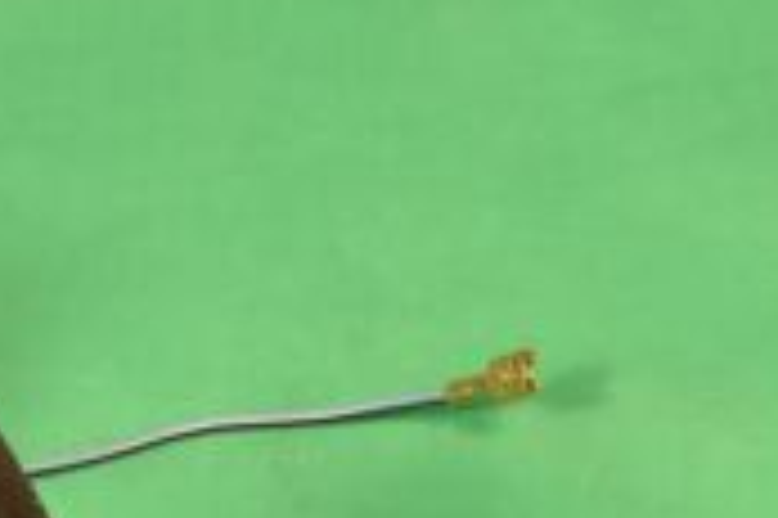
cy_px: 716
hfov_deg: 9.7
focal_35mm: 208
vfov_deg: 6.5
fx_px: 4491
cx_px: -265
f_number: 16
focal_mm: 40
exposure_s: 1/60
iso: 720
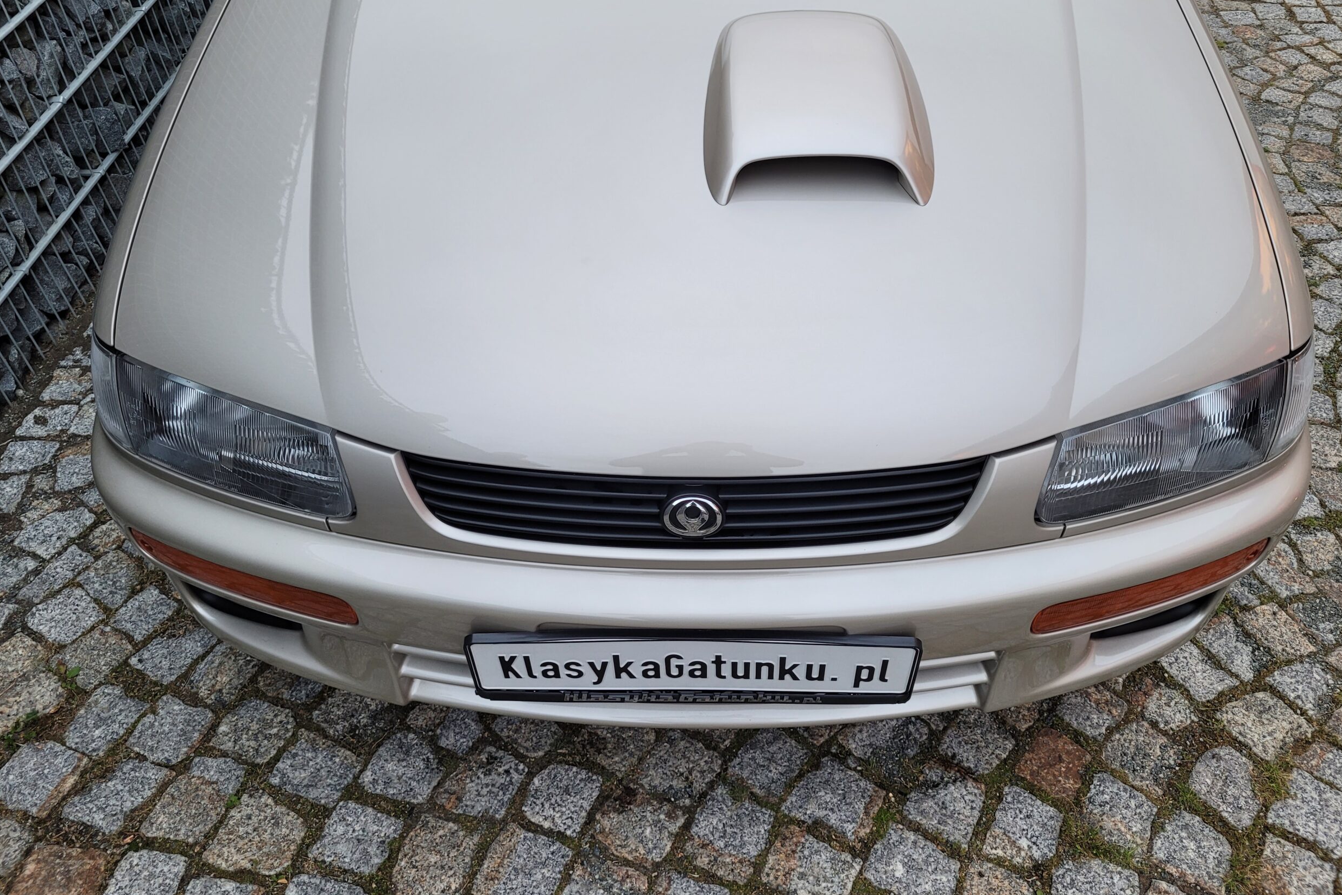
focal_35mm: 28
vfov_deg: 46.3
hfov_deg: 65.5
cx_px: 694
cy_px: 382
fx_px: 1044
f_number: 1.8
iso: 100
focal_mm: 5.4
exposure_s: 1/100
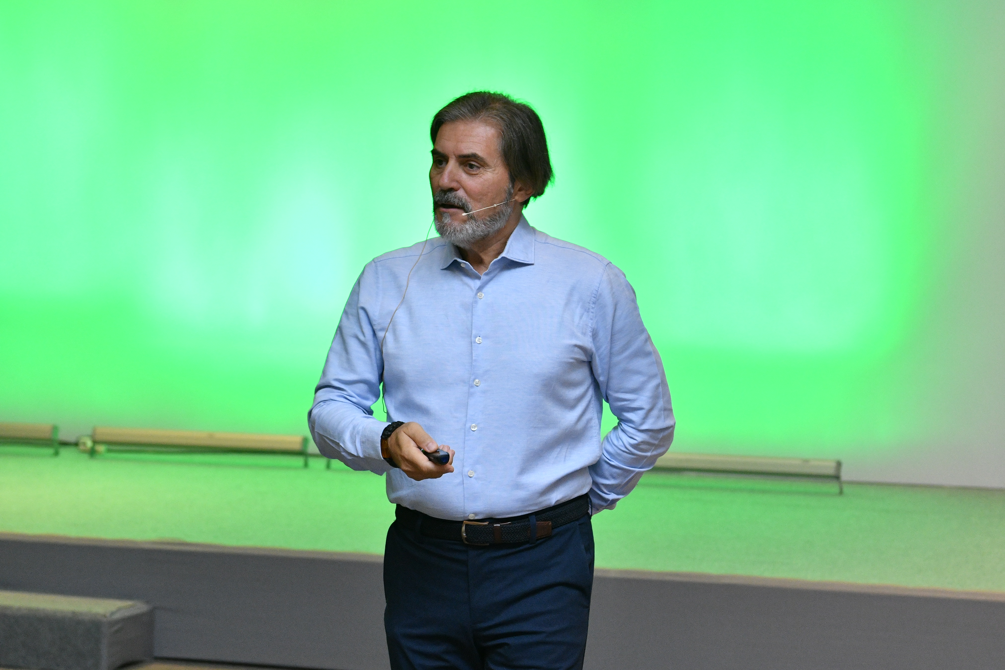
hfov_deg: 19.5
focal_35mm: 105
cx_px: 502
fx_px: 2930
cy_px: 335
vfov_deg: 13.0
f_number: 4.5
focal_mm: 70
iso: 2000
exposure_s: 1/100
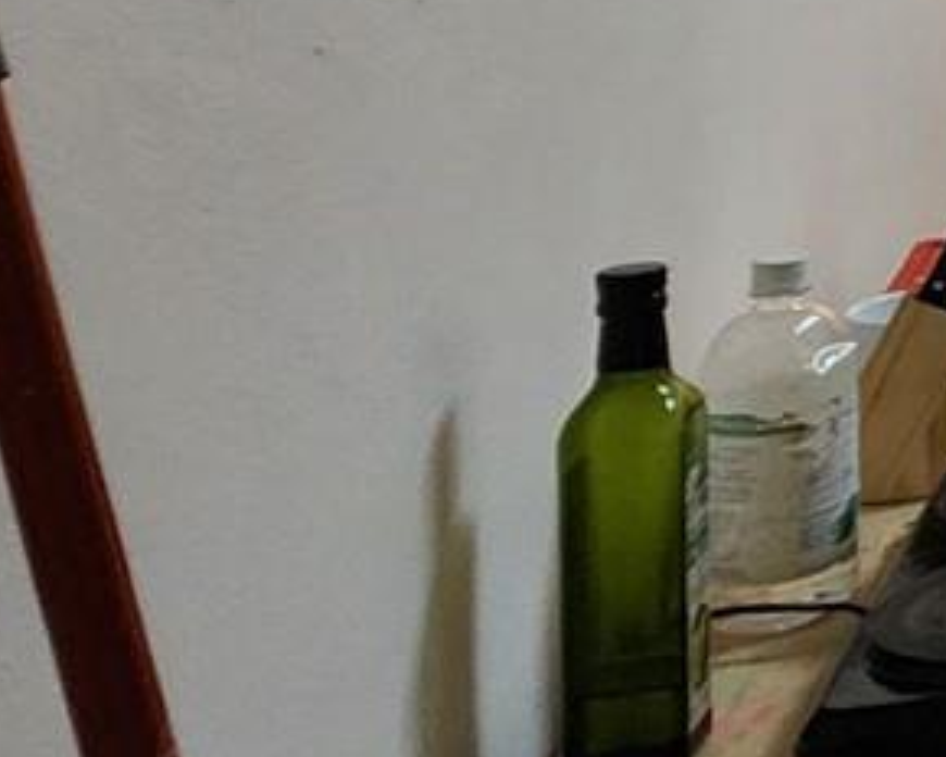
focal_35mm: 70
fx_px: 1960
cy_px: -232
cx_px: 2244
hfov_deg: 15.3
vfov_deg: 20.0
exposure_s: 1/30
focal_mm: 2.2
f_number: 2.2
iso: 320
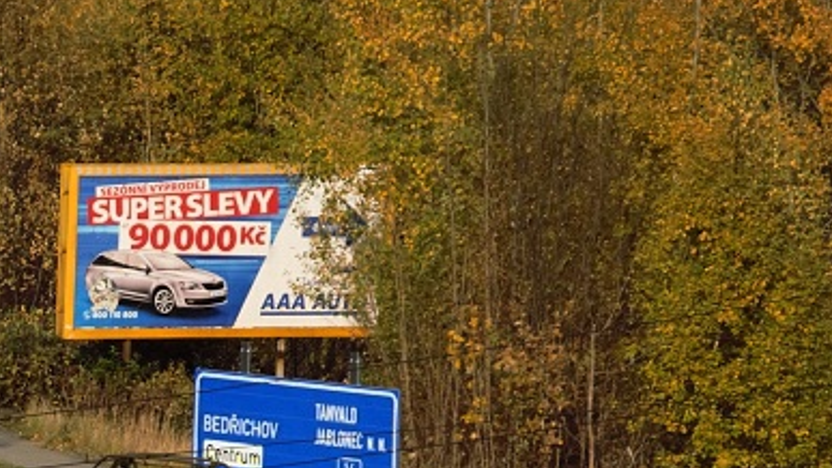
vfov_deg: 3.3
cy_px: 646
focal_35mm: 366
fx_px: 8069
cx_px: -335
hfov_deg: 5.9
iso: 200
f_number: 8
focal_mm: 75
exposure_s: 1/640
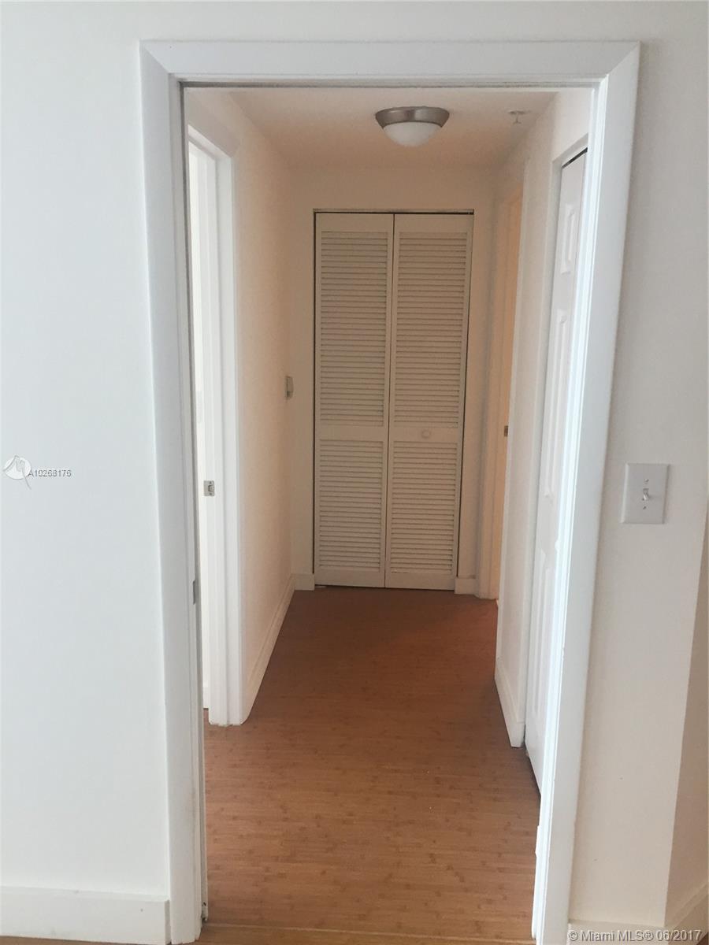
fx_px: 792
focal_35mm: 29
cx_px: 354
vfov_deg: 61.7
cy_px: 472
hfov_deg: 48.2
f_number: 2.2
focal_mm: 4.15
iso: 40
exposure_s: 1/30
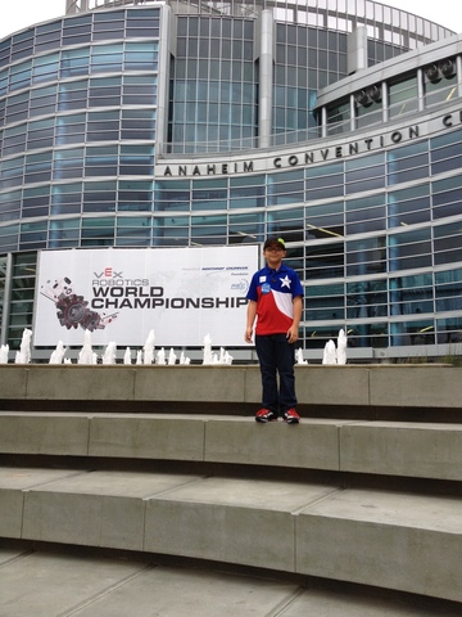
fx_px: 623
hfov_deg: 40.7
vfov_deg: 52.6
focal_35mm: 35
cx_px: 231
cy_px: 308
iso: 50
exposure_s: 1/250
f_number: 2.4
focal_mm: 4.28
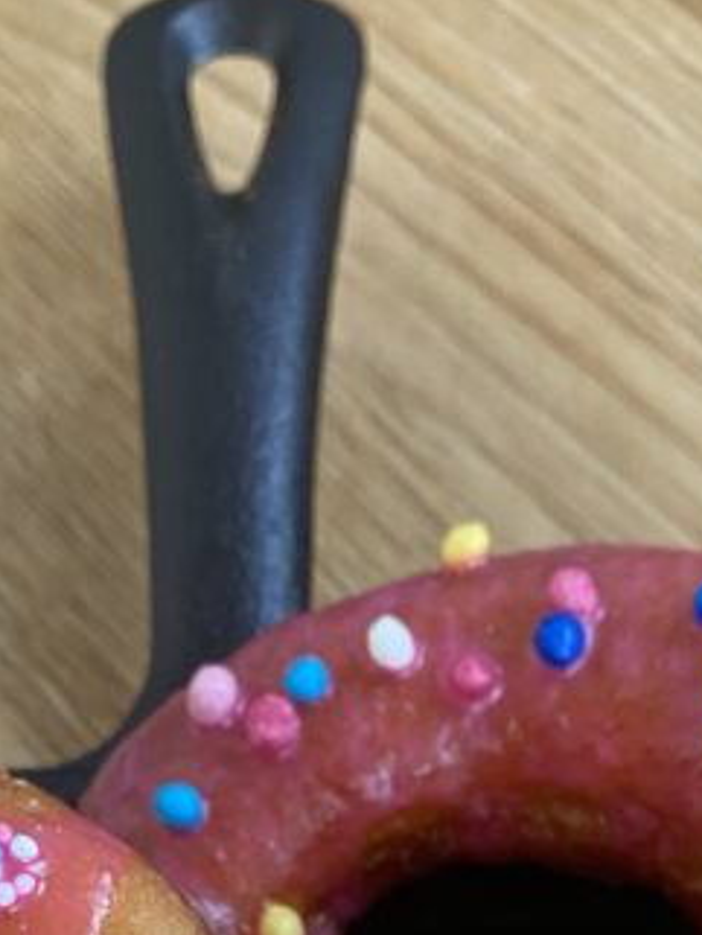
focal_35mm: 83
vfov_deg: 21.3
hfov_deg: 17.8
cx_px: 320
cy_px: 1229
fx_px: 2243
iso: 125
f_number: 1.8
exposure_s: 1/70
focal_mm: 4.25
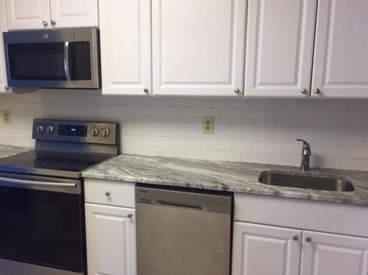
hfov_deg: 50.0
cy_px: 149
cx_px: 155
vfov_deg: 38.6
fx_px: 393
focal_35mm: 37
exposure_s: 1/30
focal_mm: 4.15
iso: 50
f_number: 2.2
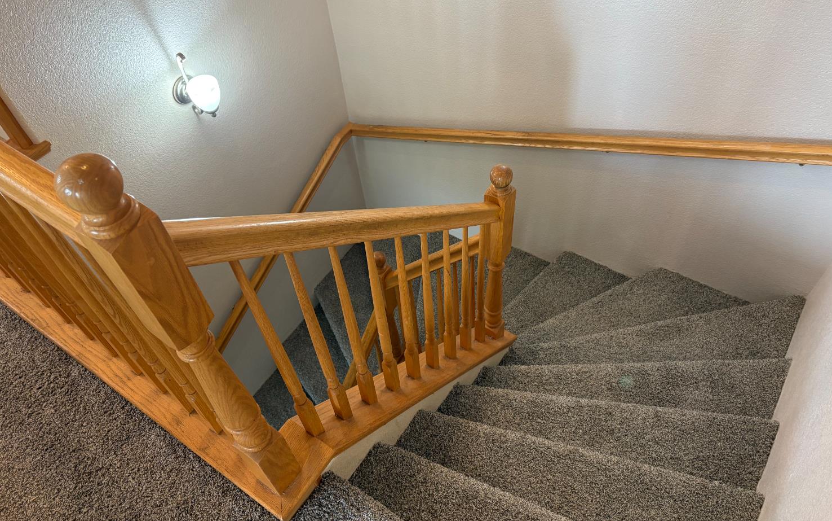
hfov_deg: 66.5
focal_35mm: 28
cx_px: 413
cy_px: 234
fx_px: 635
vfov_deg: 44.5
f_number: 1.6
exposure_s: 1/60
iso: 160
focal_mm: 5.96
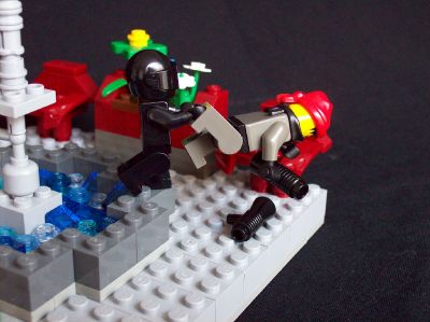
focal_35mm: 56
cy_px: 161
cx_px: 215
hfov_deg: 34.4
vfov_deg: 26.0
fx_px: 695
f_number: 3.4
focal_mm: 9.4
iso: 160
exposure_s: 1/8
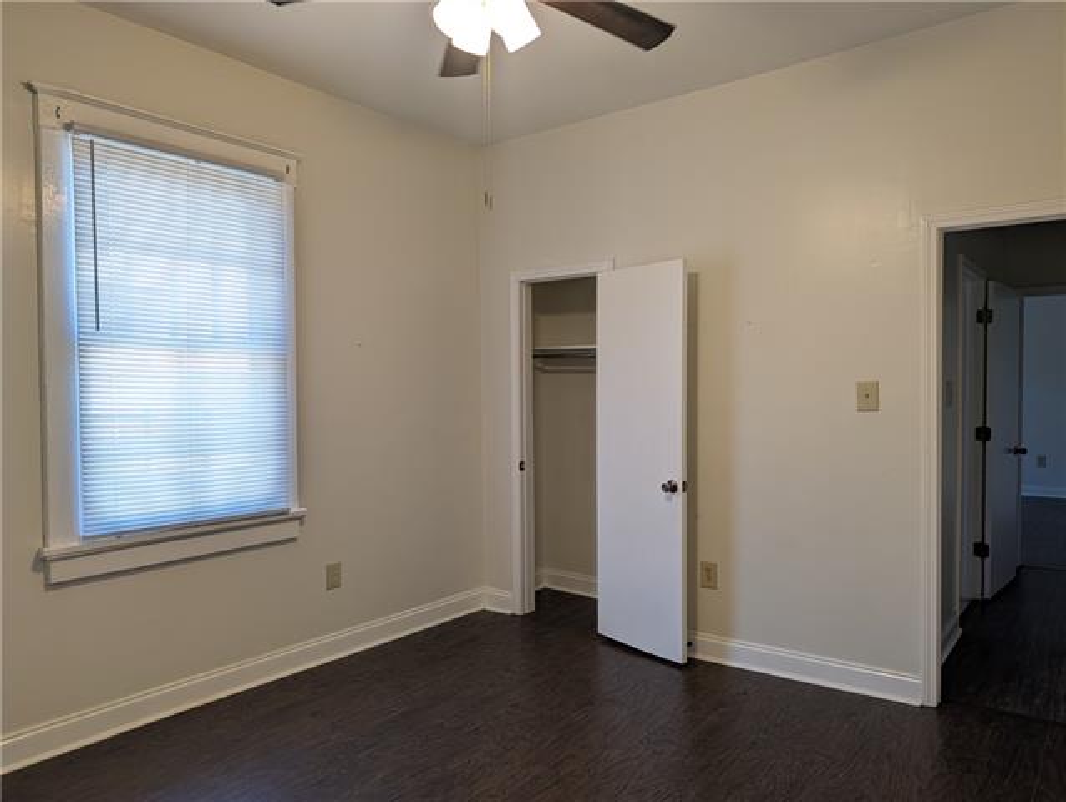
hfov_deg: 71.5
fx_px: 740
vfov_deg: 56.9
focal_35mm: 24
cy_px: 401
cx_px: 533
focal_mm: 6.9
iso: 152
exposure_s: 1/120
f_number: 1.68
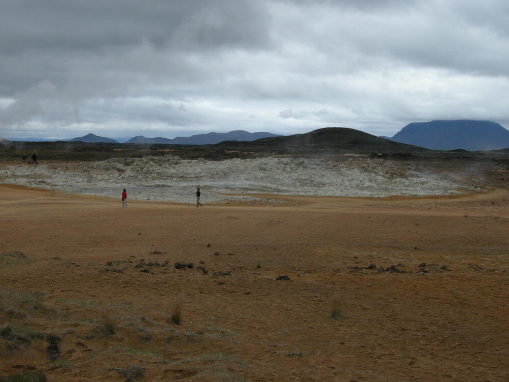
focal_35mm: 48
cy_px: 188
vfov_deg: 30.3
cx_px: 257
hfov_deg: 39.7
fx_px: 706
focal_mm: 10.1
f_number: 6.1
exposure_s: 1/296
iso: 100
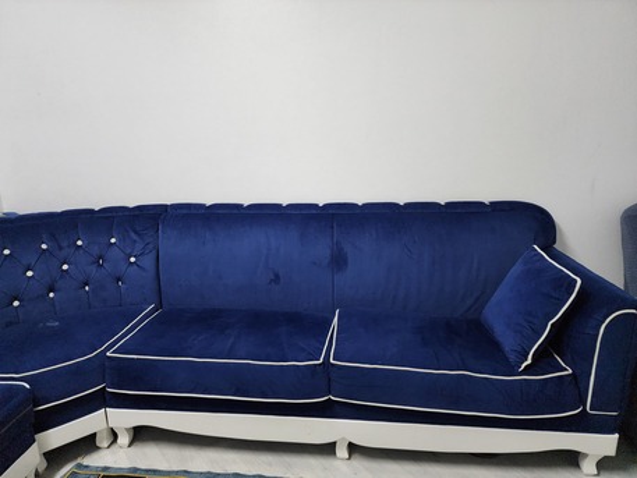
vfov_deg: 58.9
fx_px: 423
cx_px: 318
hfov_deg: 73.9
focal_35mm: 23
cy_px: 239
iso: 640
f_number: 1.8
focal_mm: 6.4
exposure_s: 1/100
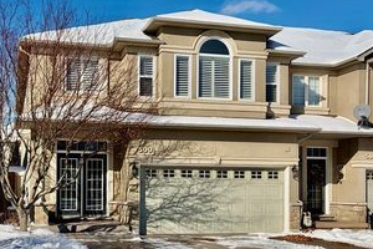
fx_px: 466
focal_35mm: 45
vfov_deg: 29.5
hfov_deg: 42.9
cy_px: 179
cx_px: 117
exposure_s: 1/10101
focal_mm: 5.96
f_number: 1.6
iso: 50
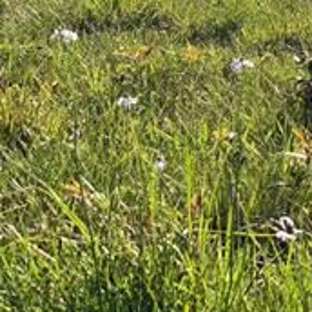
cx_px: 377
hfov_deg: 10.1
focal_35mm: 171
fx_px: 1744
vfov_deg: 10.1
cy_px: -15
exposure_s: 1/1776
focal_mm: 6
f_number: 2
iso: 20
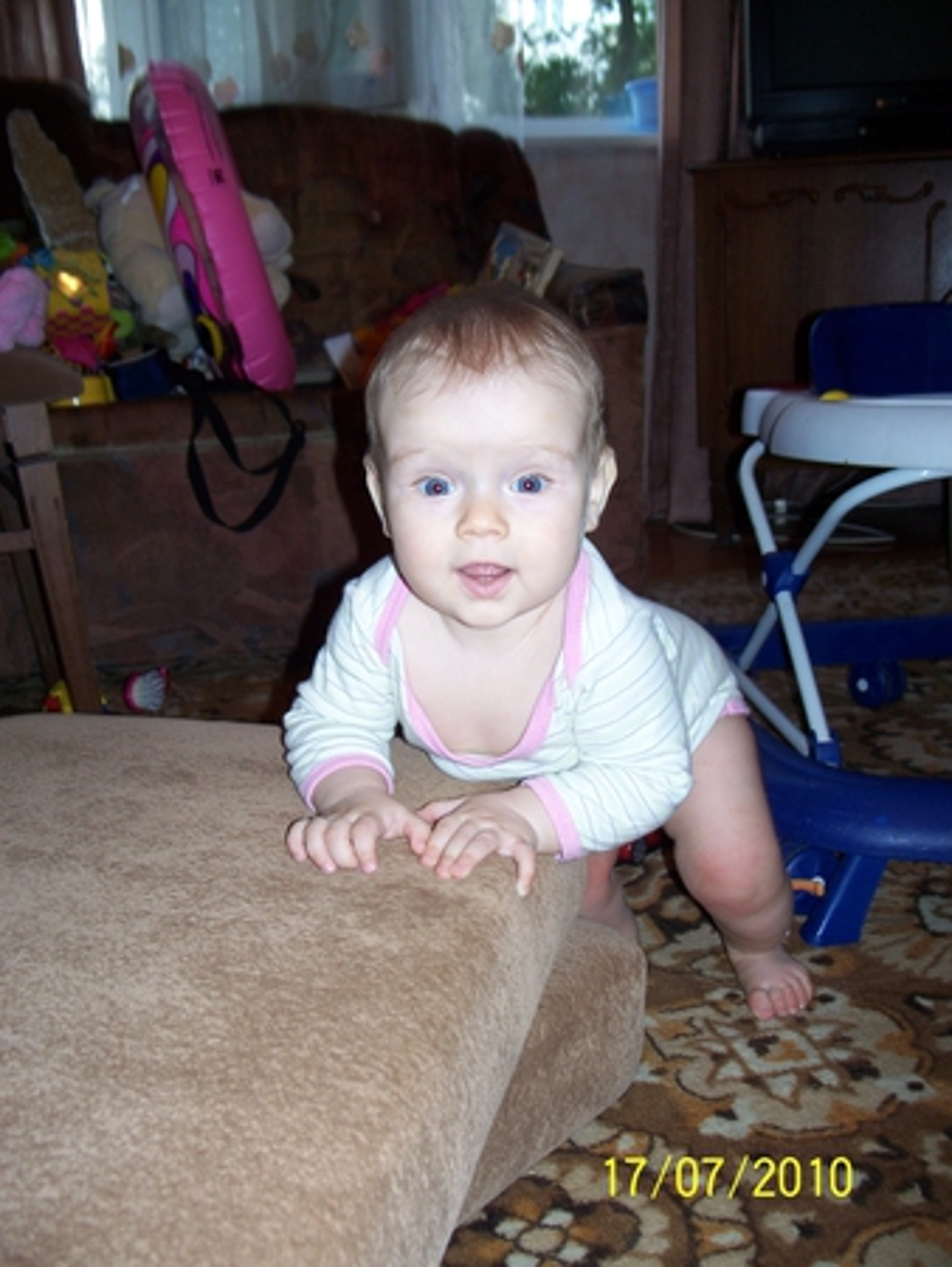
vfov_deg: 50.1
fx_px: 1355
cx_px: 476
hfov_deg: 38.7
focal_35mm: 37
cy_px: 634
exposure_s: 1/60
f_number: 2.8
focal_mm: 7.8
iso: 125
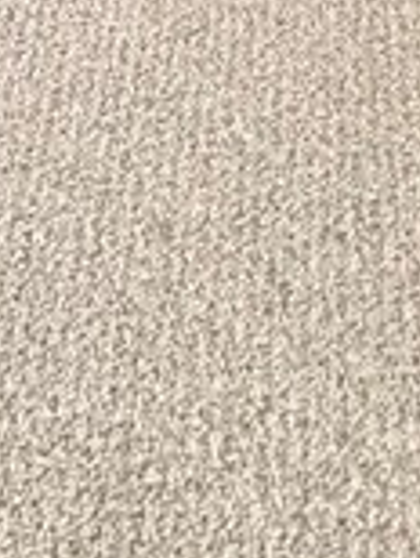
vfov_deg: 10.5
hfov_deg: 14.7
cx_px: -224
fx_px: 1500
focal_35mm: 93
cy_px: -1250
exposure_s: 1/120
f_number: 2.2
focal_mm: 2.22
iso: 100
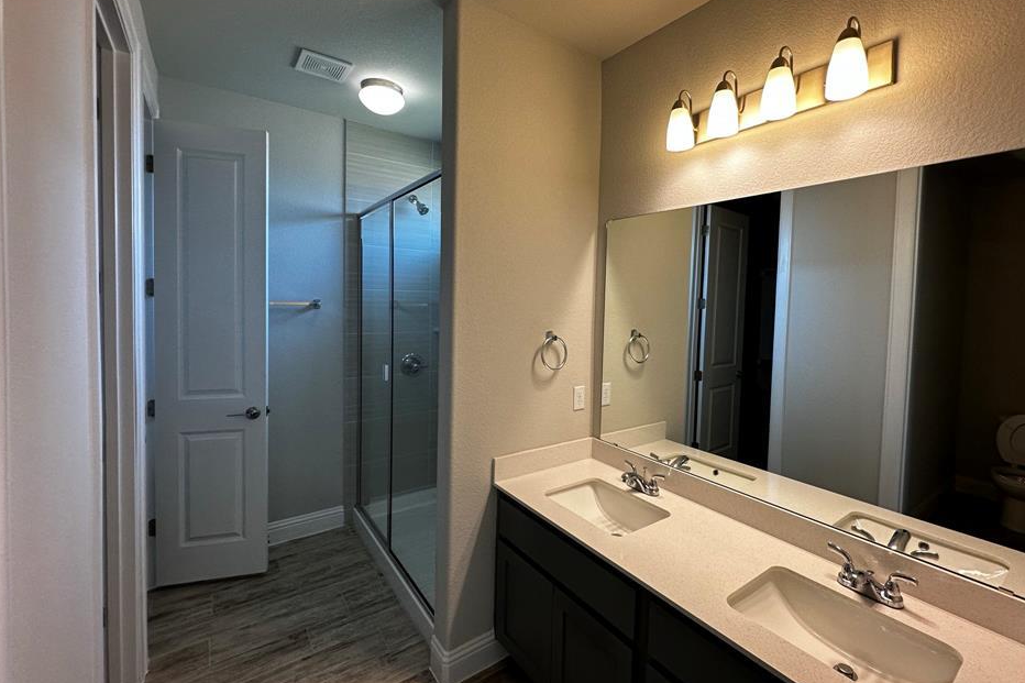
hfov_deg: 96.6
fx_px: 455
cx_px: 551
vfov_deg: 73.6
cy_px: 318
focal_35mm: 16
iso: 160
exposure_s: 1/120
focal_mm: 2.22
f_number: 2.2
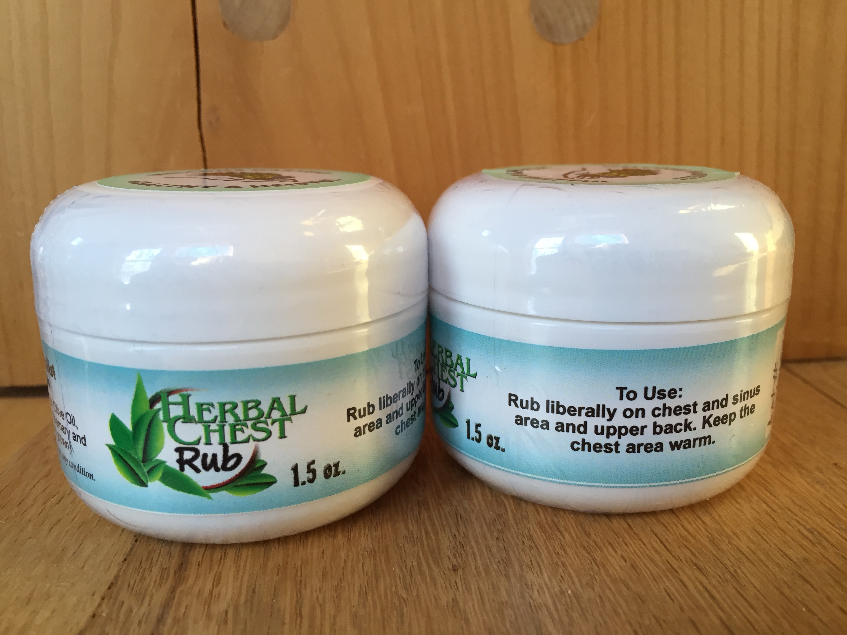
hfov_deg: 60.0
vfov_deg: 46.8
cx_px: 430
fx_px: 734
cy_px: 322
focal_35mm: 30
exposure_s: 1/30
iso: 32
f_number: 2.2
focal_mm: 4.15
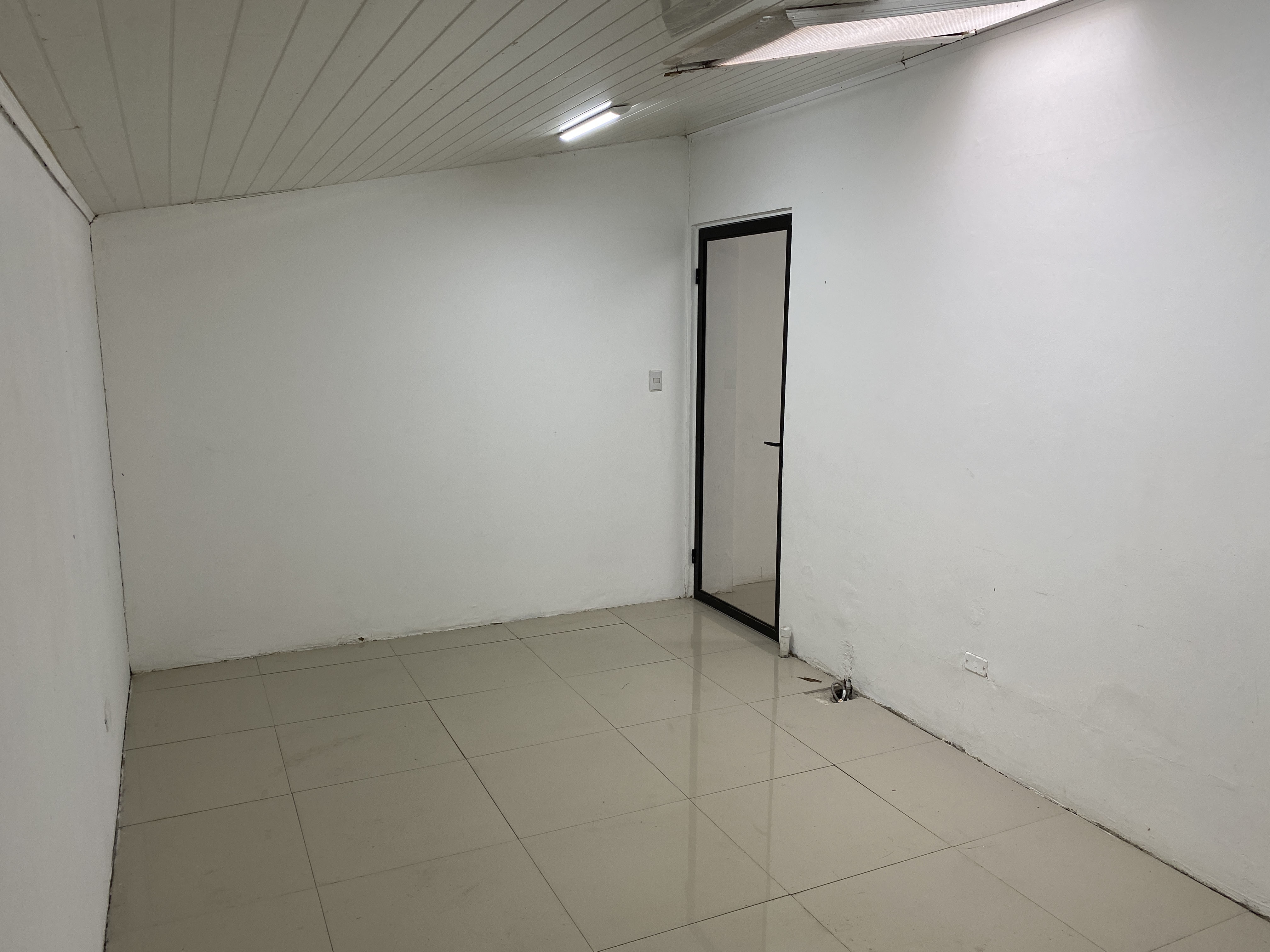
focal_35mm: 26
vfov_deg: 53.1
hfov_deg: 67.3
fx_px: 954
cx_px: 635
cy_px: 476
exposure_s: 1/120
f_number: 1.8
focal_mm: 4.25
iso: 100
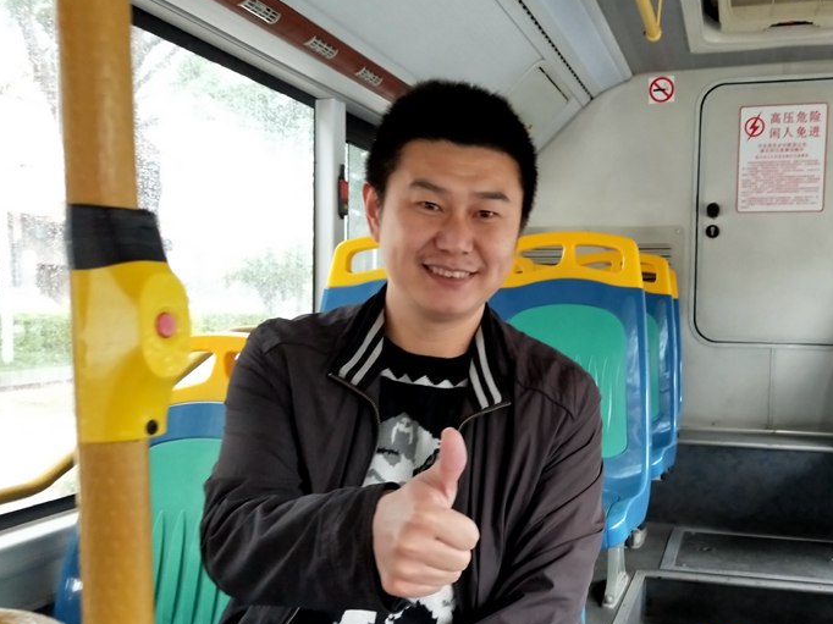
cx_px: 525
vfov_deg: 42.6
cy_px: 388
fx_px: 794
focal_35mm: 33
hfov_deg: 54.7
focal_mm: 4.28
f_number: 1.7
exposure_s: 1/33
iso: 392
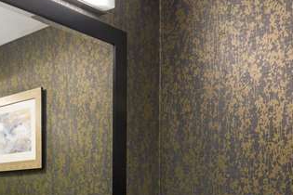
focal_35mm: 52
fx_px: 423
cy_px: 198
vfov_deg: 24.7
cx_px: 159
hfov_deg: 38.2
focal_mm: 16
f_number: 9
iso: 100
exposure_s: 1/4
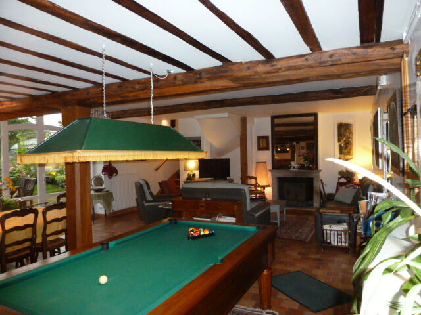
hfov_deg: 71.6
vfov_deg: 56.8
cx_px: 210
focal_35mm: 24
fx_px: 292
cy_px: 158
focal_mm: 4.3
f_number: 3.3
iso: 500
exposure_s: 1/60
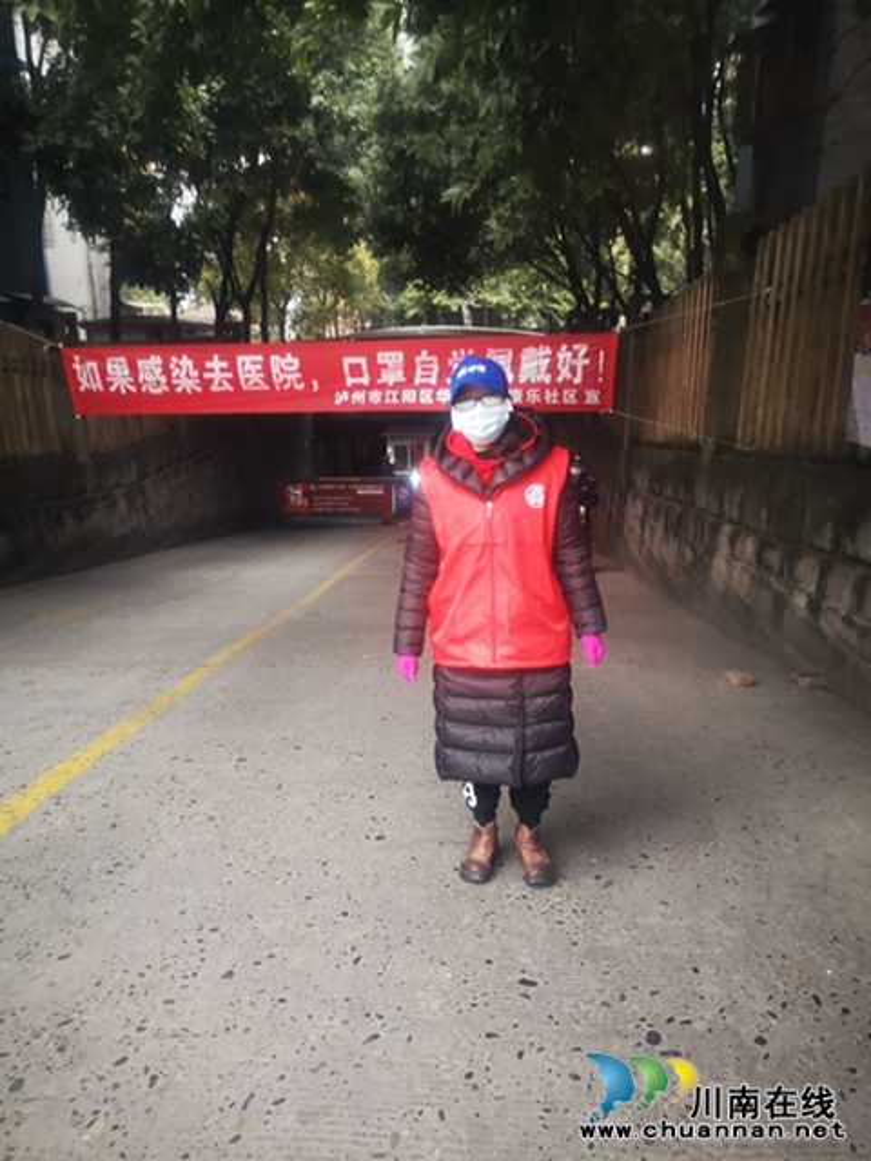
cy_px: 580
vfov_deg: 65.3
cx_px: 436
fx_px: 906
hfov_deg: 51.4
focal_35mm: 27
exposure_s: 1/50
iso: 250
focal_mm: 4.75
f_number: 1.8
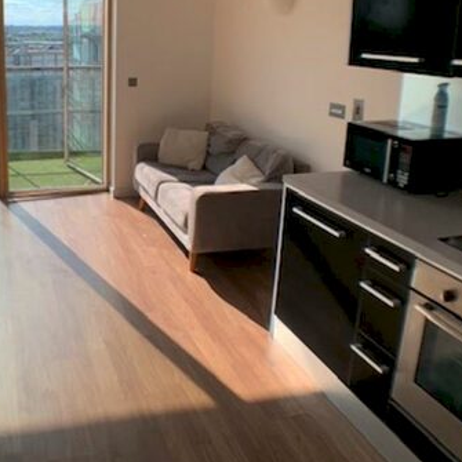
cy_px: 133
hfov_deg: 34.1
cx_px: 81
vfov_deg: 34.8
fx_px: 725
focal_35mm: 48
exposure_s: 1/448
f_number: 1.8
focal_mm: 4.25
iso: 25
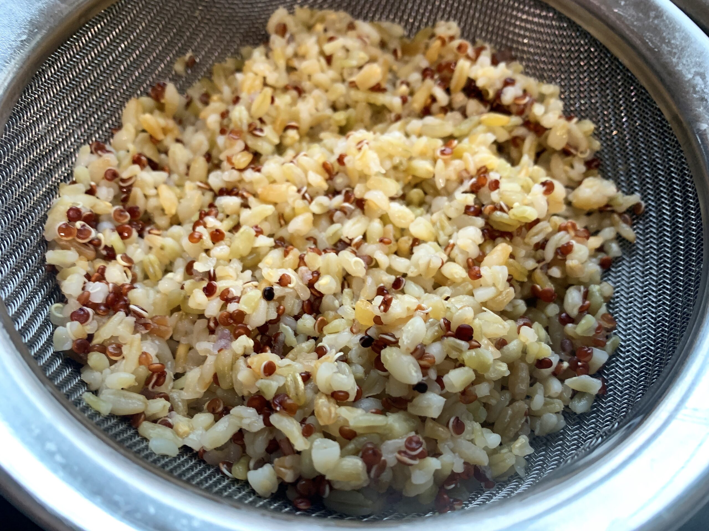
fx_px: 533
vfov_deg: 53.1
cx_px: 354
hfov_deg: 67.3
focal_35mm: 26
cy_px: 266
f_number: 1.8
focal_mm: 4.25
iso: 160
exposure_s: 1/50
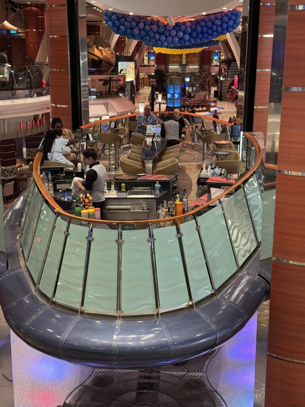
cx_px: 152
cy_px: 204
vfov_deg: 39.7
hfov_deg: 30.3
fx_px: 564
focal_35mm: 48
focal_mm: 6.76
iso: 320
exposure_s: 1/40
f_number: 1.78
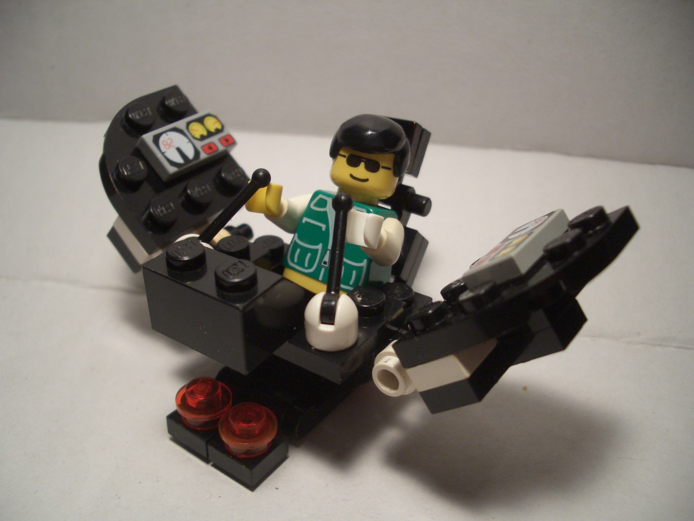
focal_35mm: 35
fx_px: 702
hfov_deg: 52.6
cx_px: 347
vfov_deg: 40.7
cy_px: 260
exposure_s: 1/100
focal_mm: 5.8
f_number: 2.6
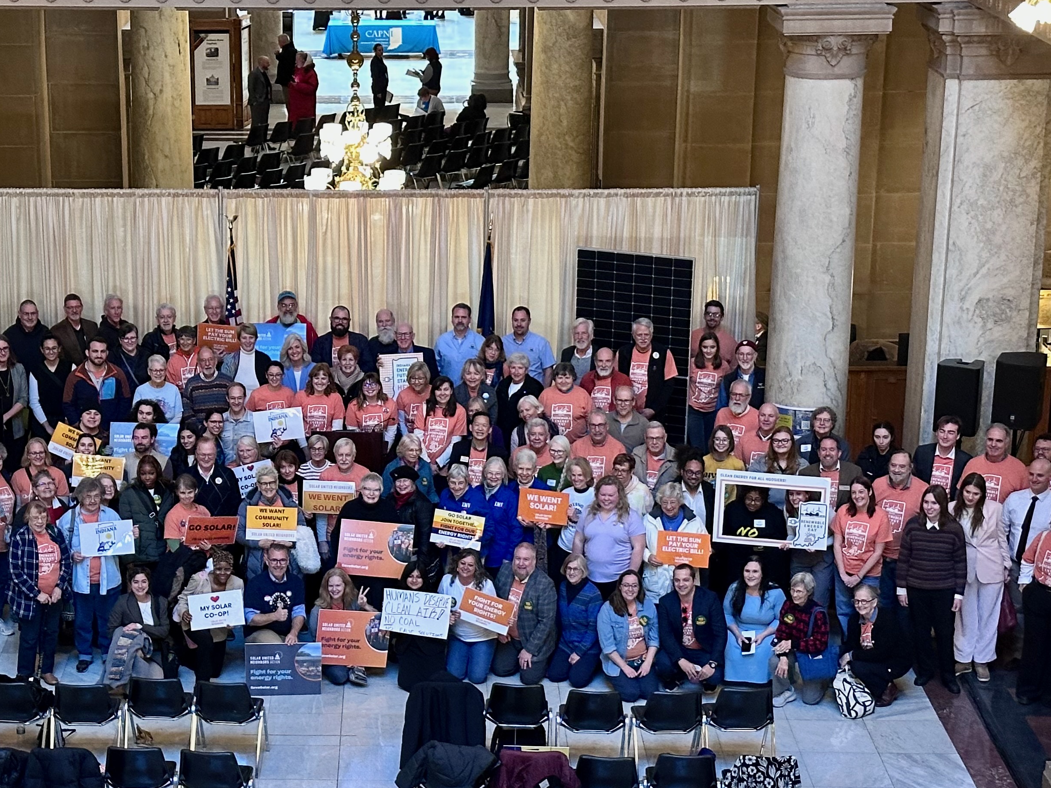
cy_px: 505
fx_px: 1943
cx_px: 400
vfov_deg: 22.9
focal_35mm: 64
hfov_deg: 30.2
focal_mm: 6.86
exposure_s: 1/40
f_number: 1.78
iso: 500
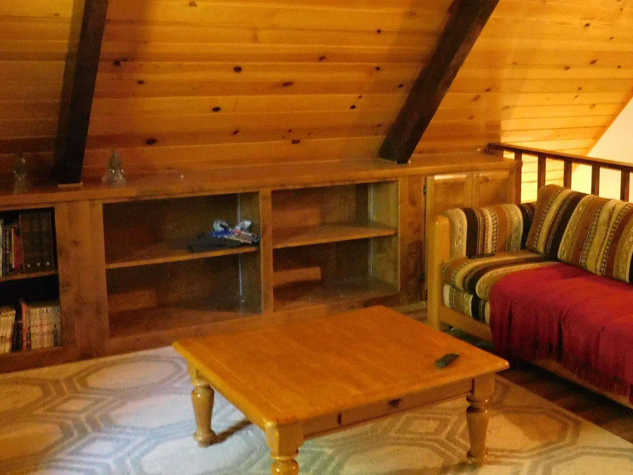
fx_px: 859
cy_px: 186
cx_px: 512
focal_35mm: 47
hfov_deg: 38.8
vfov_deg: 30.8
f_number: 3
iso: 800
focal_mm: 4
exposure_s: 1/5
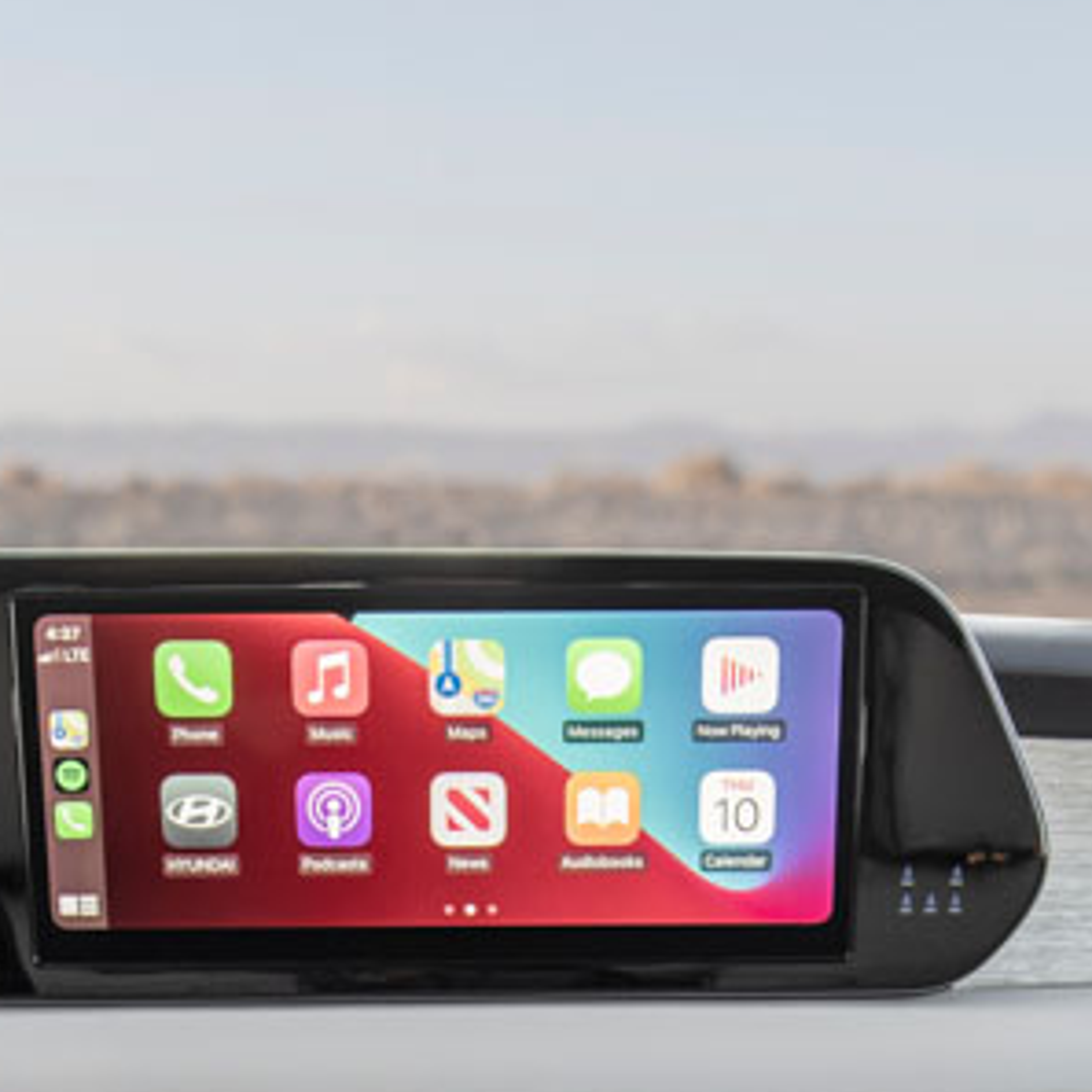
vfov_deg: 22.4
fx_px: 2356
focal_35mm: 66
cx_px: 474
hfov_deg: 26.1
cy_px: 1539
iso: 100
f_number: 5
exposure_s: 1/40
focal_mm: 18
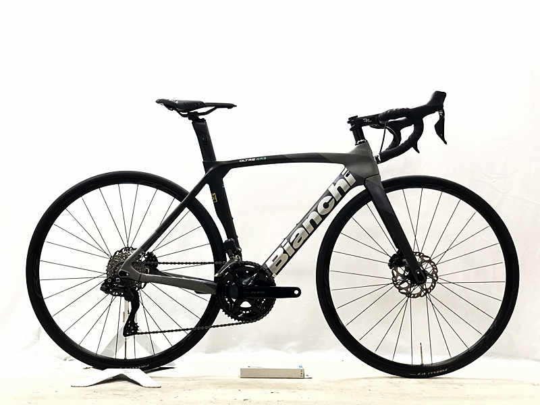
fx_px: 811
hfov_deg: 36.8
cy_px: 202
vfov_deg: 28.0
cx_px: 270
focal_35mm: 52
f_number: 2.4
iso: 160
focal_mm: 6
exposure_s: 1/33
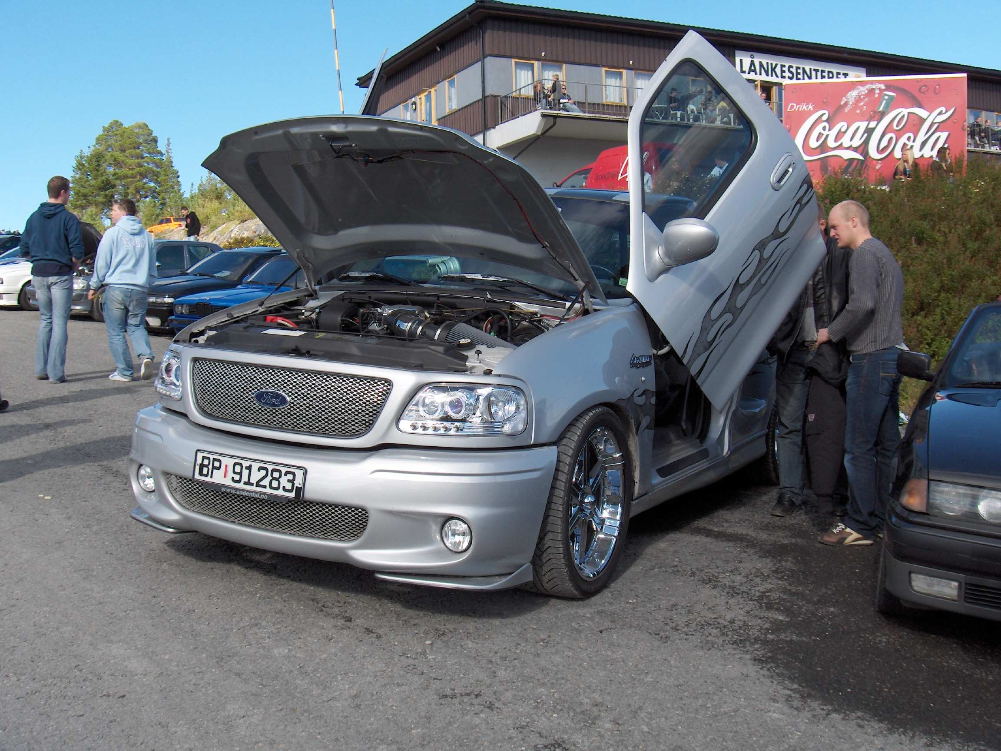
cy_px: 376
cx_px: 500
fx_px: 1128
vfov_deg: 36.8
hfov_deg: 47.9
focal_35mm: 39
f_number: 4.8
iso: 72
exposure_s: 1/351
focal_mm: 8
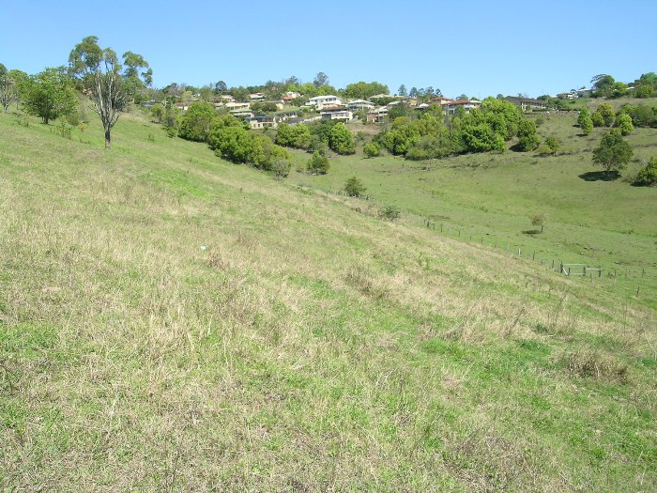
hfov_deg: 63.4
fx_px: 531
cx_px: 328
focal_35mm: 28
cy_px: 246
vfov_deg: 49.7
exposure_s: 1/216
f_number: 5.6
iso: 50
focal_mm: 5.8
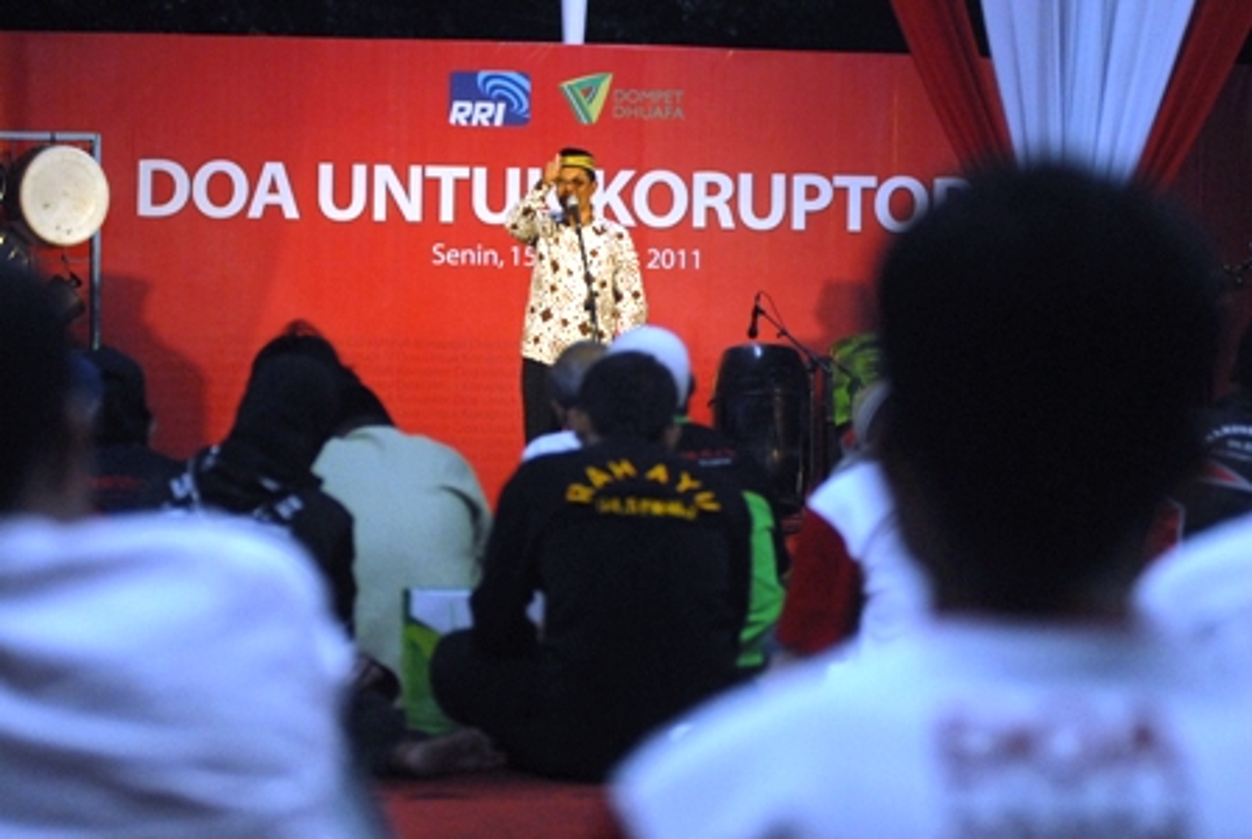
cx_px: 626
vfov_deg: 11.5
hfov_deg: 17.0
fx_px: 4179
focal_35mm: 120
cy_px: 420
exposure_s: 1/50
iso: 640
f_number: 2.8
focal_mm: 80
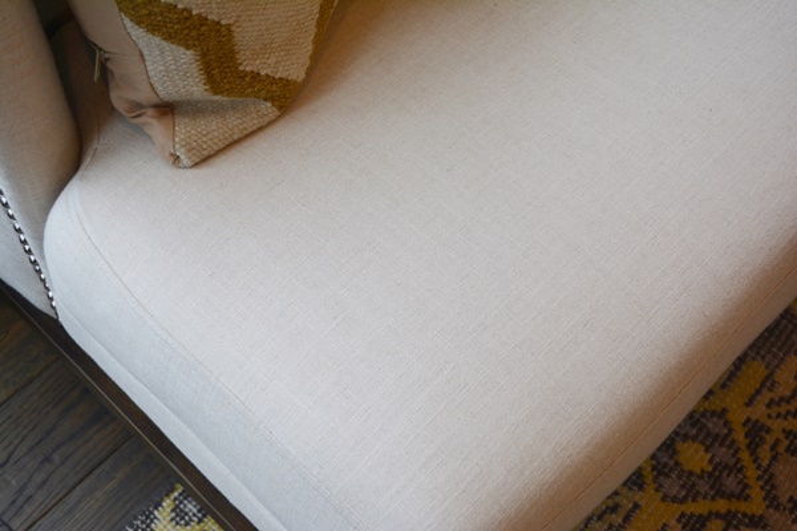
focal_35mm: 51
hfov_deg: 38.9
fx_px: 1129
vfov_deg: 26.5
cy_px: 266
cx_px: 398
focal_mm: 34
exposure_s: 1/125
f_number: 5.6
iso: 250
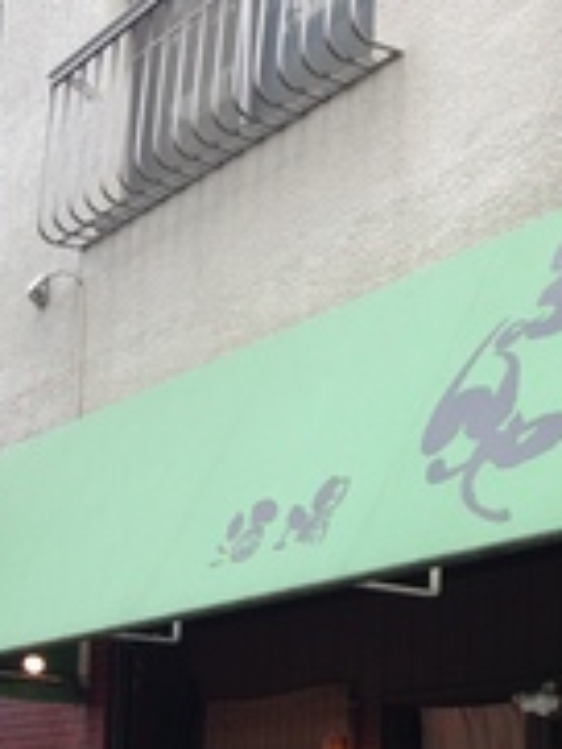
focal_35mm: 73
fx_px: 1578
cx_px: 368
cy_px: 728
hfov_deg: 20.1
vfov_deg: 25.5
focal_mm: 4.12
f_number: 2.4
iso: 50
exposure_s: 1/120
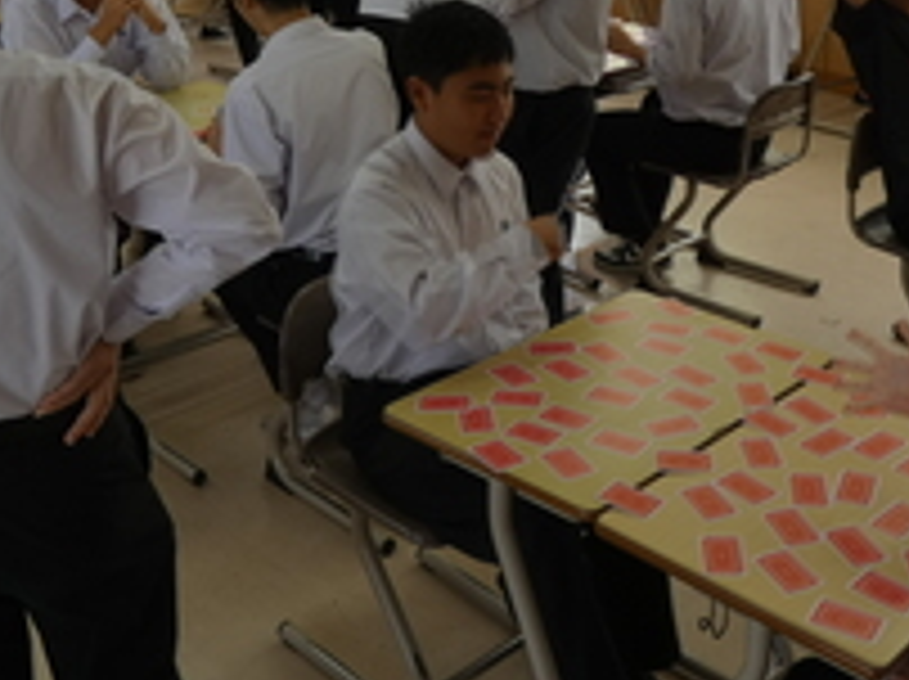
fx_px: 1311
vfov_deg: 28.2
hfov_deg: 38.0
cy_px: 95
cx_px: 576
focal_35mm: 50
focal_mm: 3.6
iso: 80
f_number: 2.8
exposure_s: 1/250
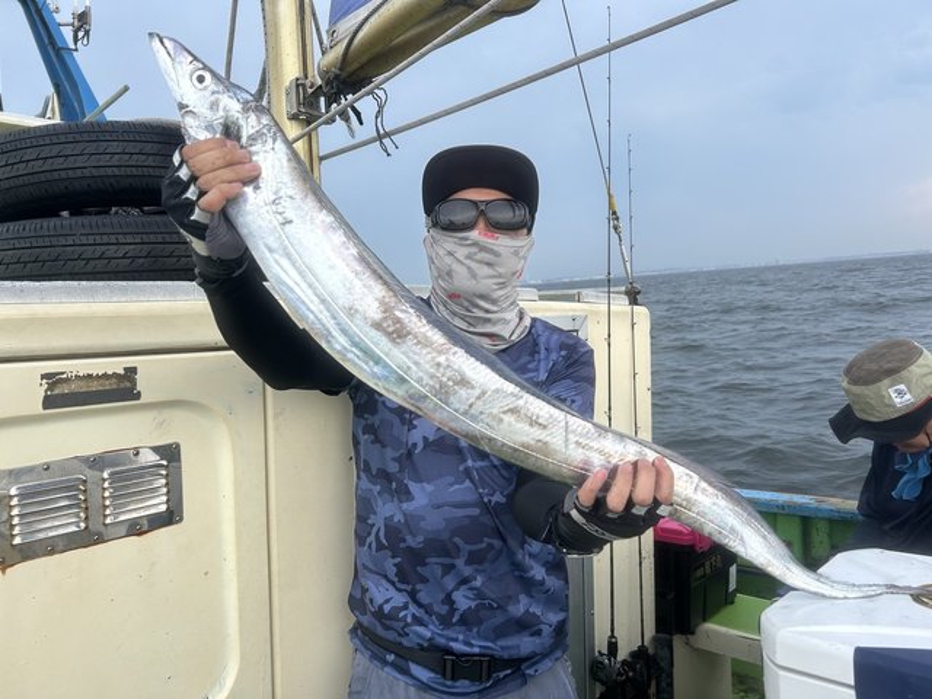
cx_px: 466
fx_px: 700
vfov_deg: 53.1
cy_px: 350
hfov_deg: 67.3
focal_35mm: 26
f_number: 1.5
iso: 50
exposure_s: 1/797
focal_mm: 5.7
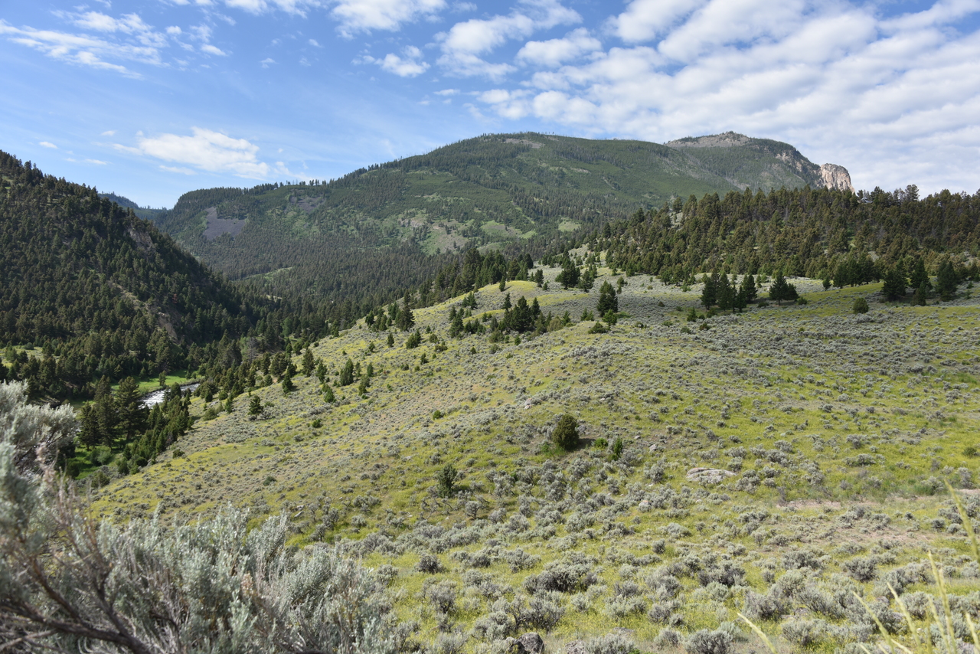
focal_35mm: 28
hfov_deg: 65.5
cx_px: 490
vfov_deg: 46.4
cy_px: 327
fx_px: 762
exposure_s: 1/250
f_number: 8
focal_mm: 28
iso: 100
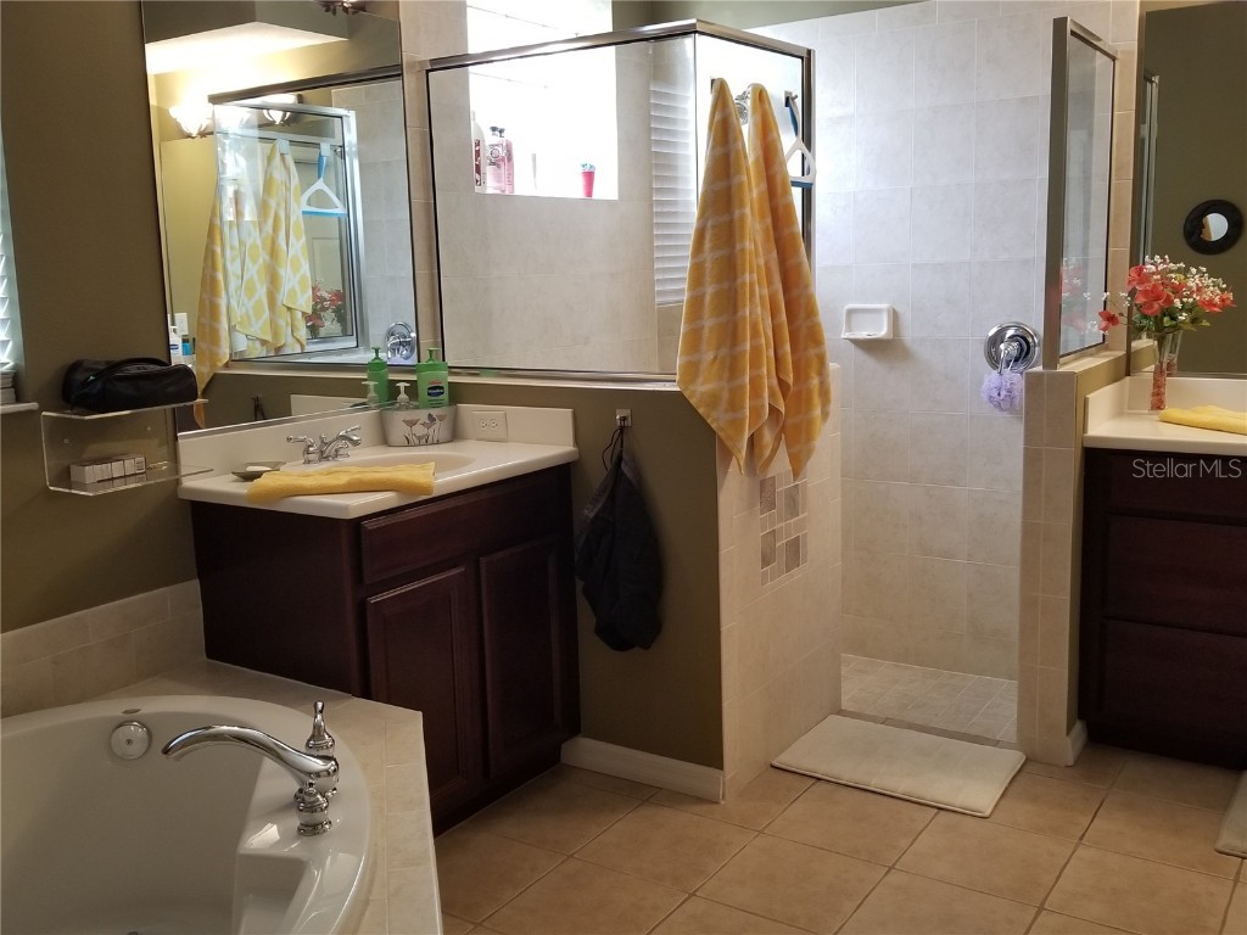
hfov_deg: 67.3
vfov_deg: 53.1
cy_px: 468
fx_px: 937
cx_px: 624
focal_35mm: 26
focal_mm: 4.25
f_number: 1.7
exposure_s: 1/40
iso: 160
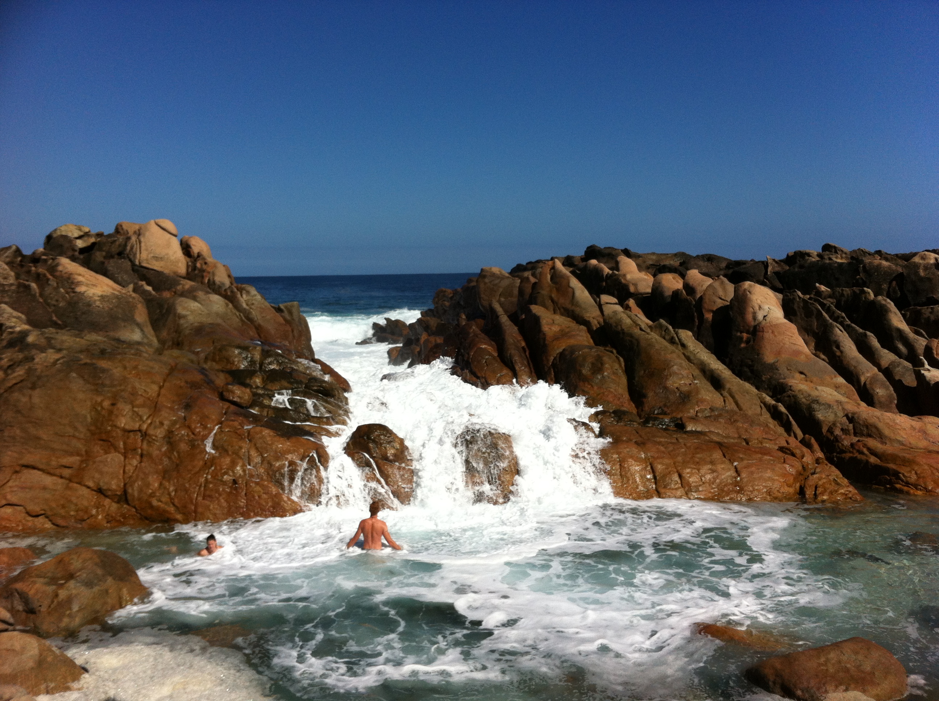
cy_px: 350
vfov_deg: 40.6
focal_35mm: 35
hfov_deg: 52.7
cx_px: 470
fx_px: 948
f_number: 2.8
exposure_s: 1/3016
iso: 80
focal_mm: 3.85
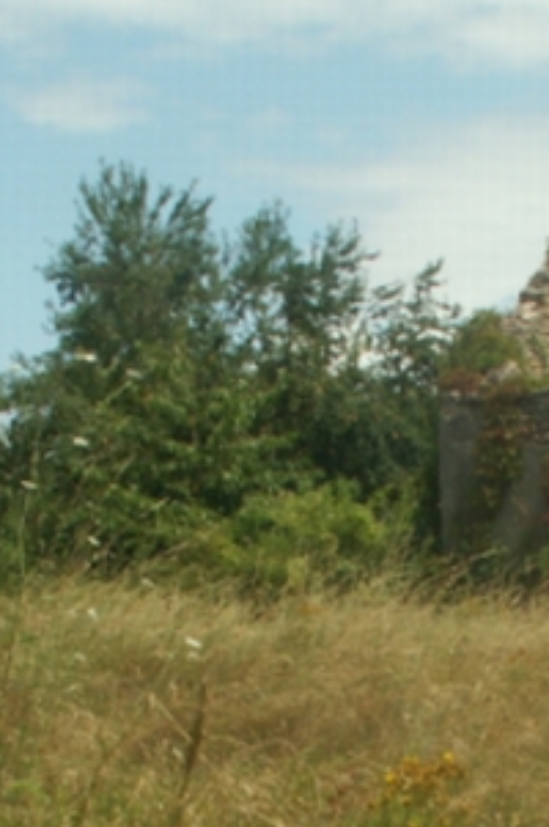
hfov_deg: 12.4
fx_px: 2499
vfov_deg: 18.4
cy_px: 800
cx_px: 502
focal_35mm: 109
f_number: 8
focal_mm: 5.86
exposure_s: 1/160
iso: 50
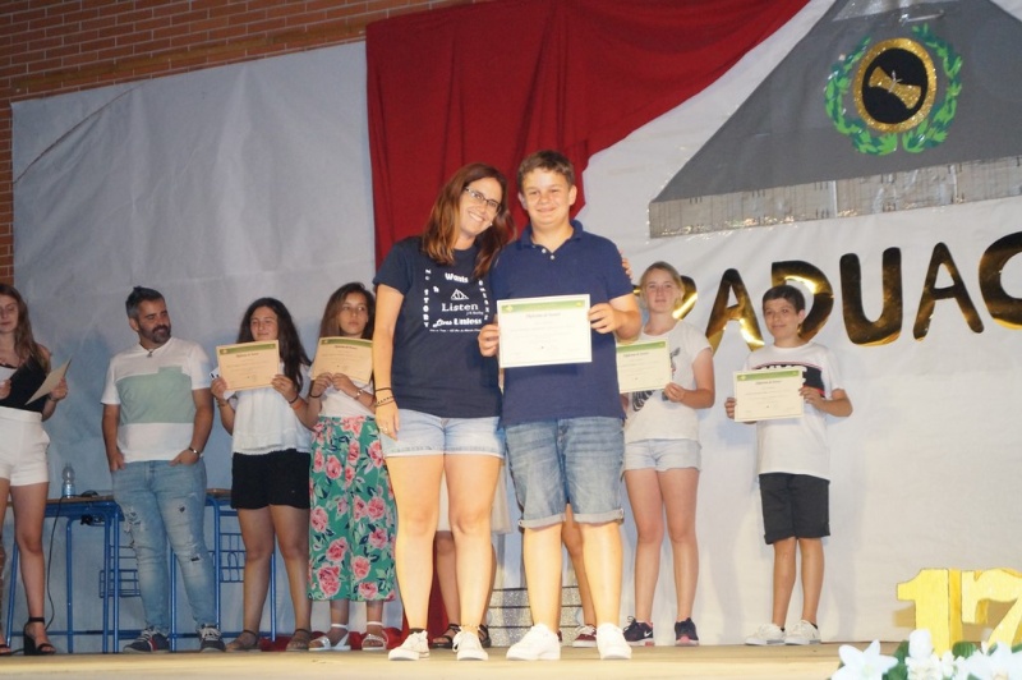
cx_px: 511
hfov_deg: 24.6
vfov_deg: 16.5
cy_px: 340
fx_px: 2340
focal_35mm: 82
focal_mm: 55
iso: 2500
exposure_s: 1/125
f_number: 5.6
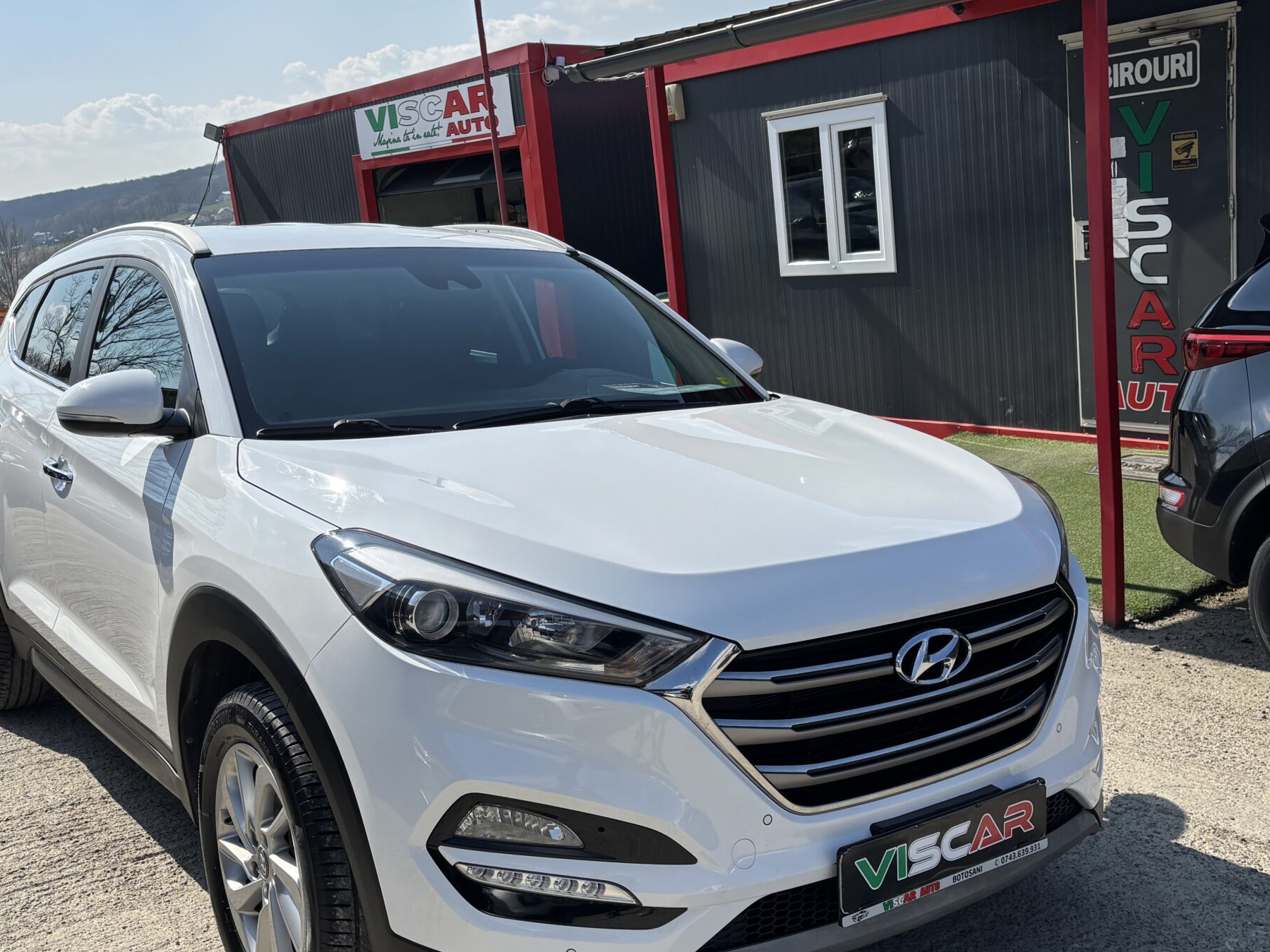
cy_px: 498
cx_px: 585
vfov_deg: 38.7
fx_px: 1357
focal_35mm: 37
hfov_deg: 50.1
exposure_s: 1/4854
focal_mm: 5.96
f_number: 1.6
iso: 50
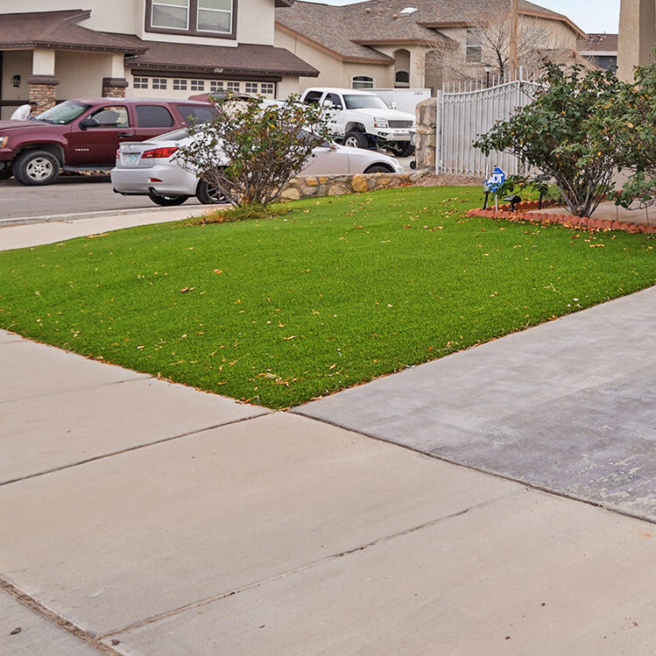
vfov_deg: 33.2
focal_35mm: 49
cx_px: 951
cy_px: 90
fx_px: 1051
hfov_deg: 26.5
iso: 100
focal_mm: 16
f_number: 8
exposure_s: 1/25
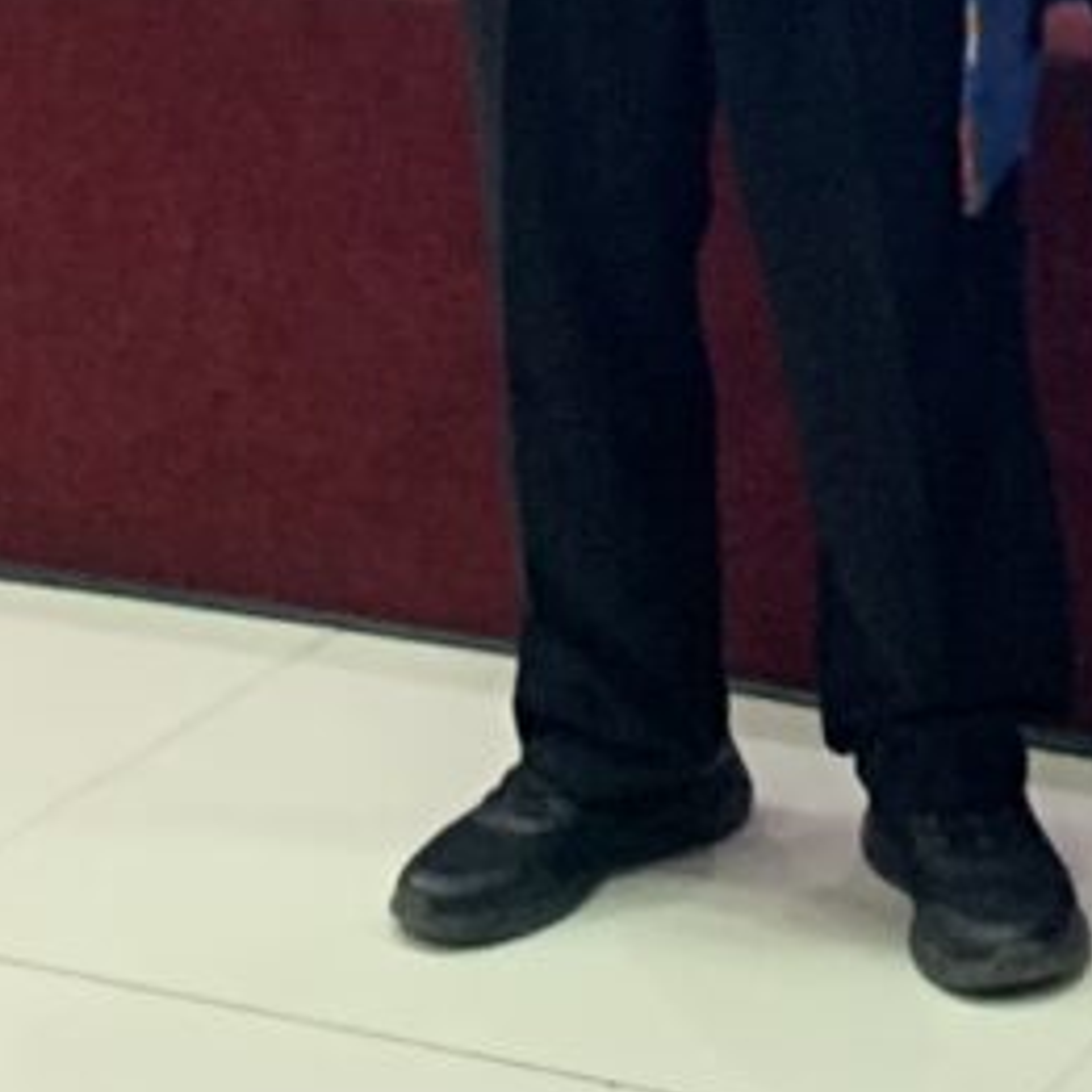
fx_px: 4818
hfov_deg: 12.7
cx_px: 1251
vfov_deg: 11.4
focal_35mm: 135
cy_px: -1238
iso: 200
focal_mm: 4.25
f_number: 1.8
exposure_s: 1/60
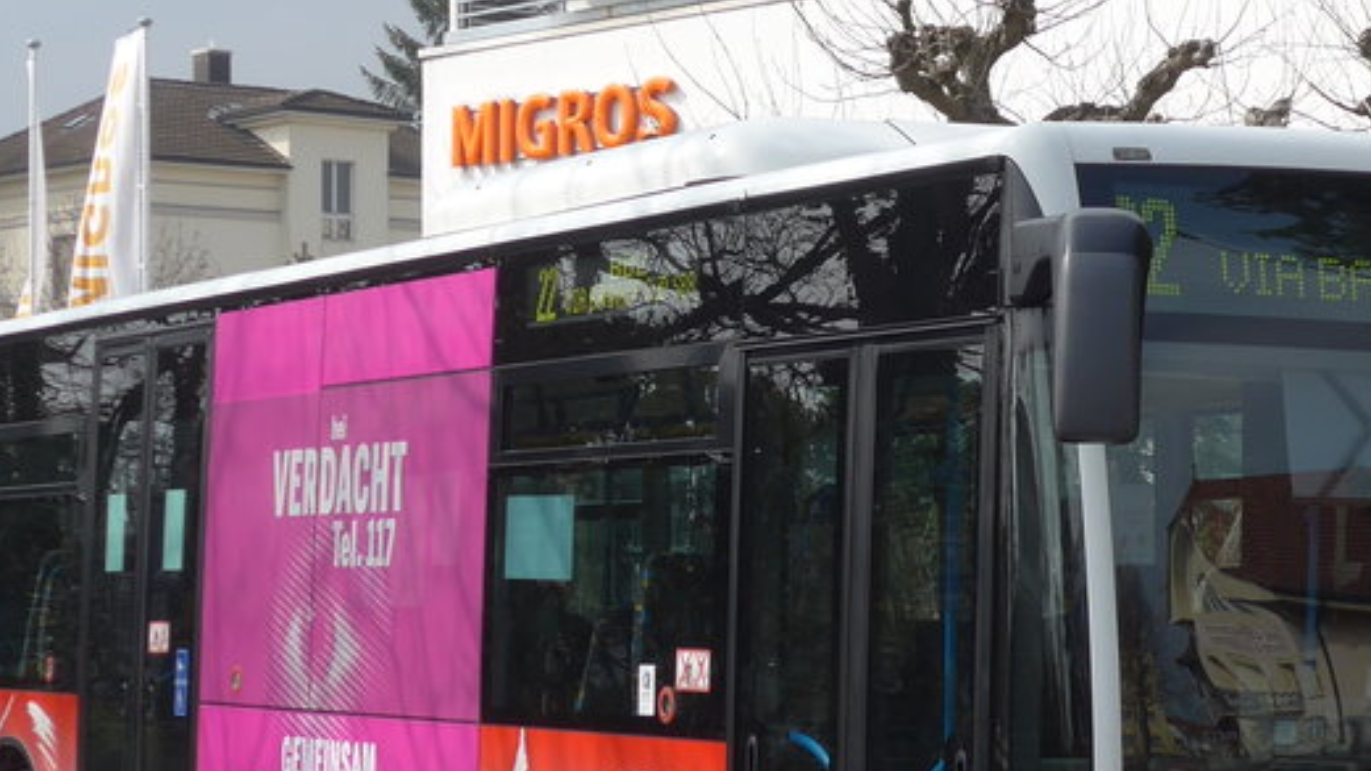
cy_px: 384
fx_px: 4289
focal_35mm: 118
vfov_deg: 10.3
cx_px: 916
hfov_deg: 18.1
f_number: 3.2
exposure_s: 1/1000
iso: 80
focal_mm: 10.1
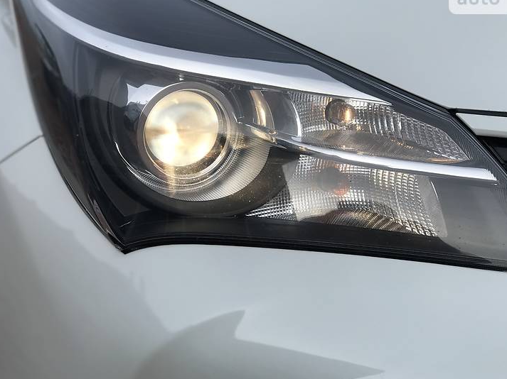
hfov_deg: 30.3
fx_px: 937
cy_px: 188
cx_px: 277
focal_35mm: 64
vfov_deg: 22.9
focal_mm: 6.6
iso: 20
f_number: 2.8
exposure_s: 1/567
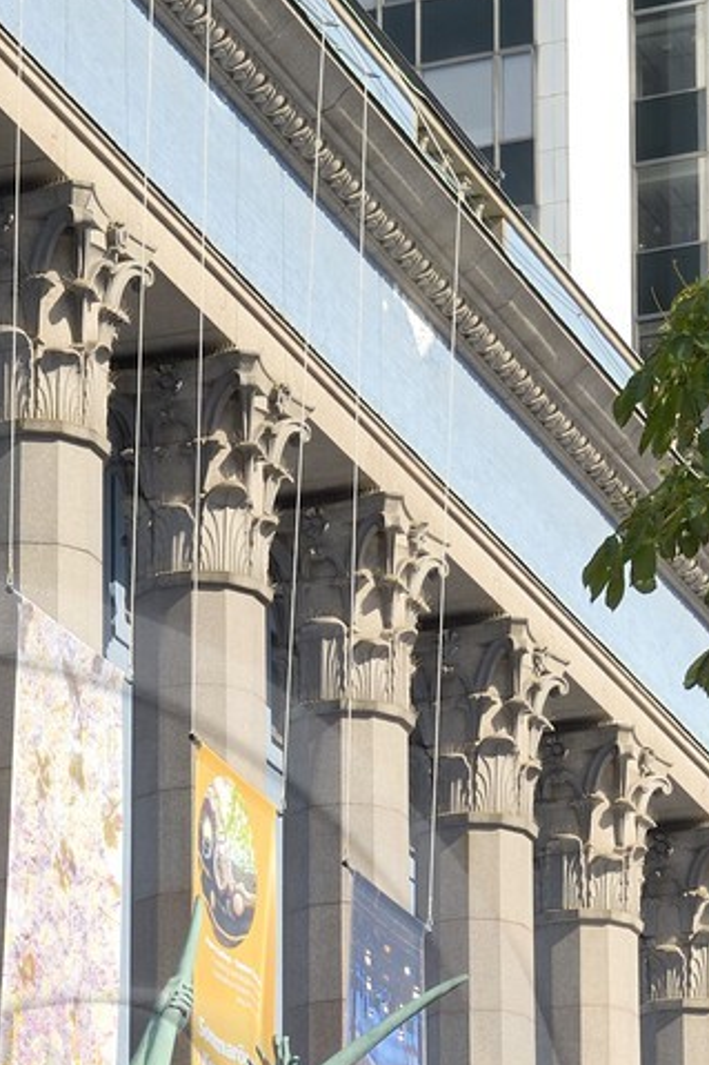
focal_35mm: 187
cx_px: -101
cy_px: 1265
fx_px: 5528
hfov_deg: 7.3
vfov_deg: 10.8
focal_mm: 56
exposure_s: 1/250
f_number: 10
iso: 200
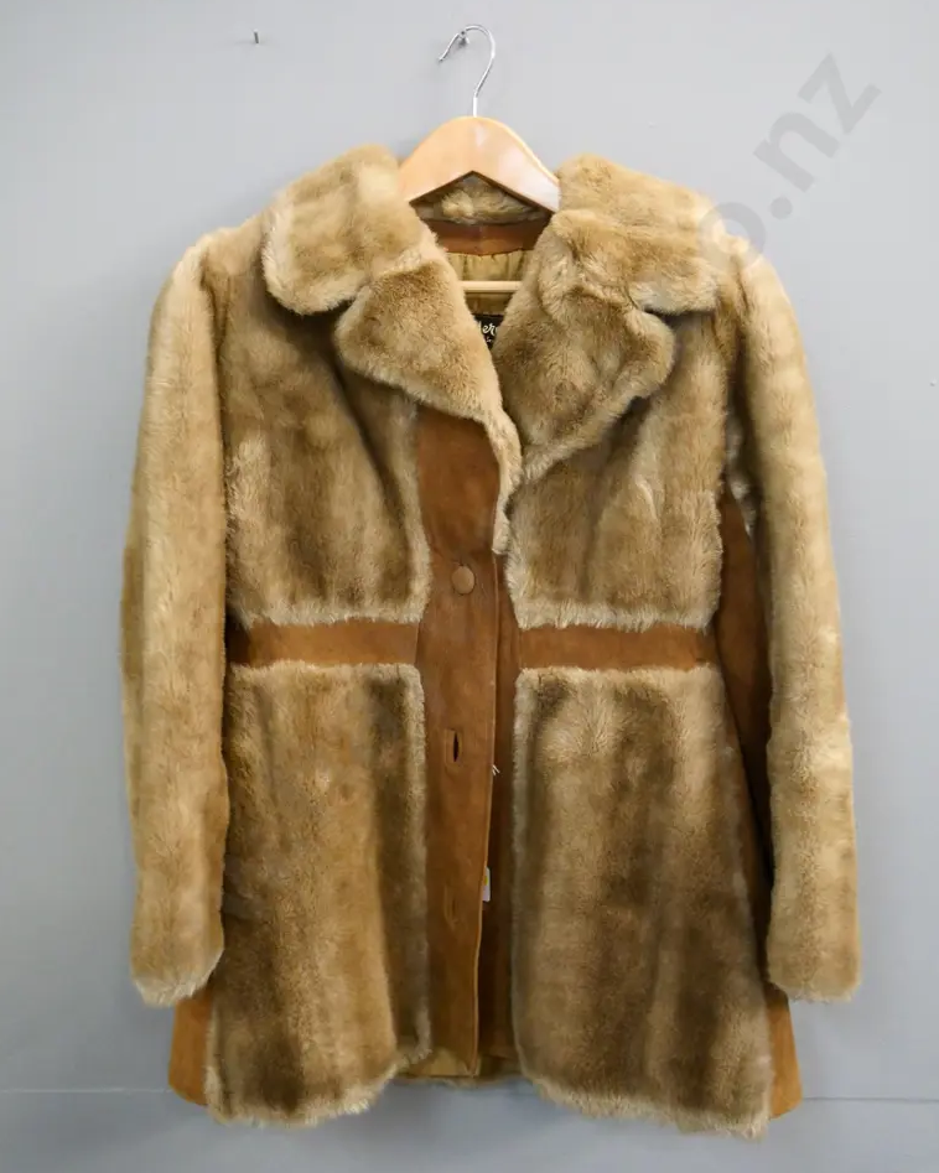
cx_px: 473
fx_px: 1320
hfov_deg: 39.2
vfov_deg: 47.9
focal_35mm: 38
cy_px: 578
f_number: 5
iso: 3200
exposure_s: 1/60
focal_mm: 18
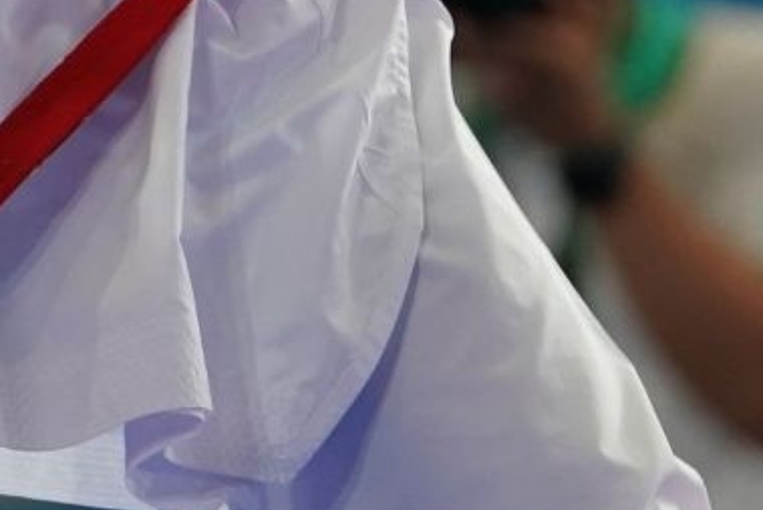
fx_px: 25760
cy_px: -544
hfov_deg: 1.7
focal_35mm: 1215
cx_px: -378
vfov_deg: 1.1
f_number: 2.8
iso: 1250
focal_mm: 171
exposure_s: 1/1000
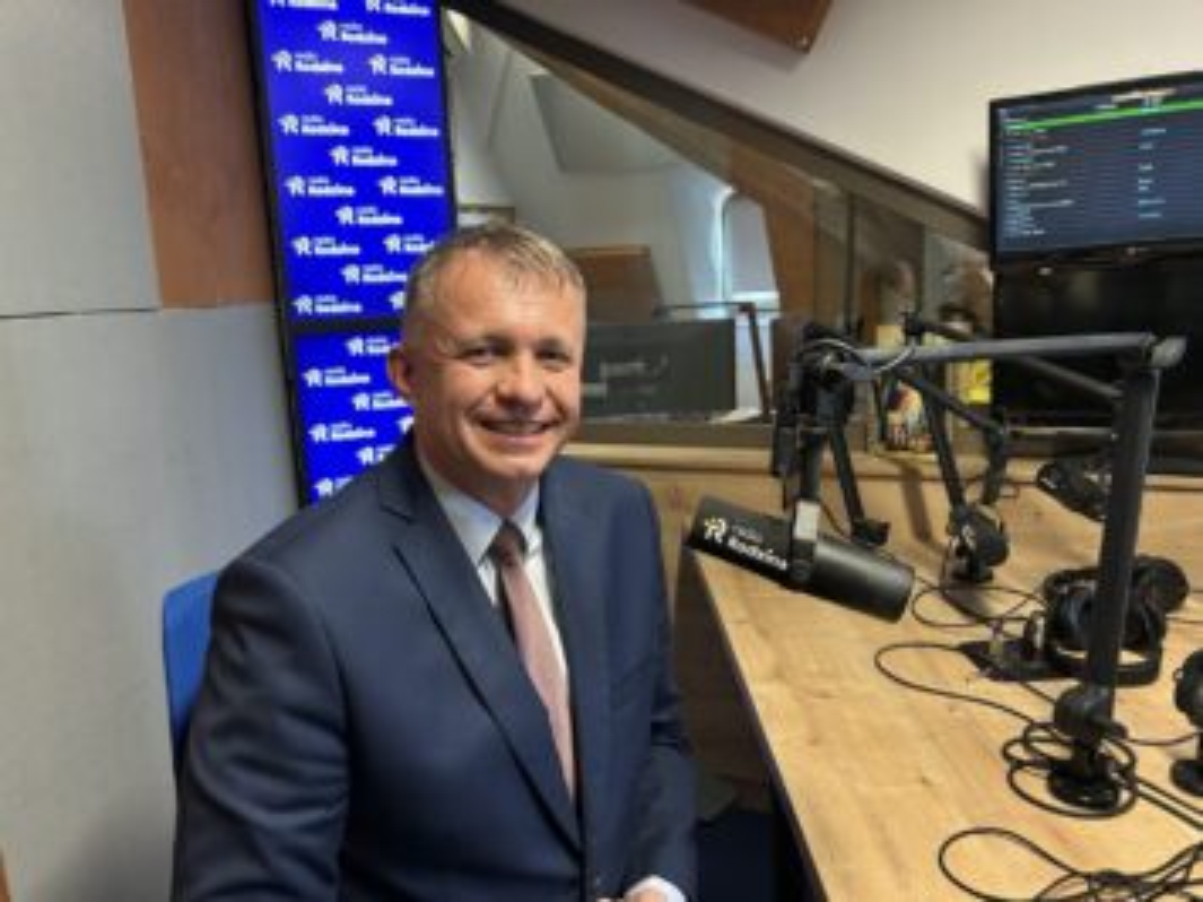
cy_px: 451
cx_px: 602
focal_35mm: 26
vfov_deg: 53.0
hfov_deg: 67.3
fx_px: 903
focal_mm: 5.7
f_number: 1.5
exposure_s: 1/50
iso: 160
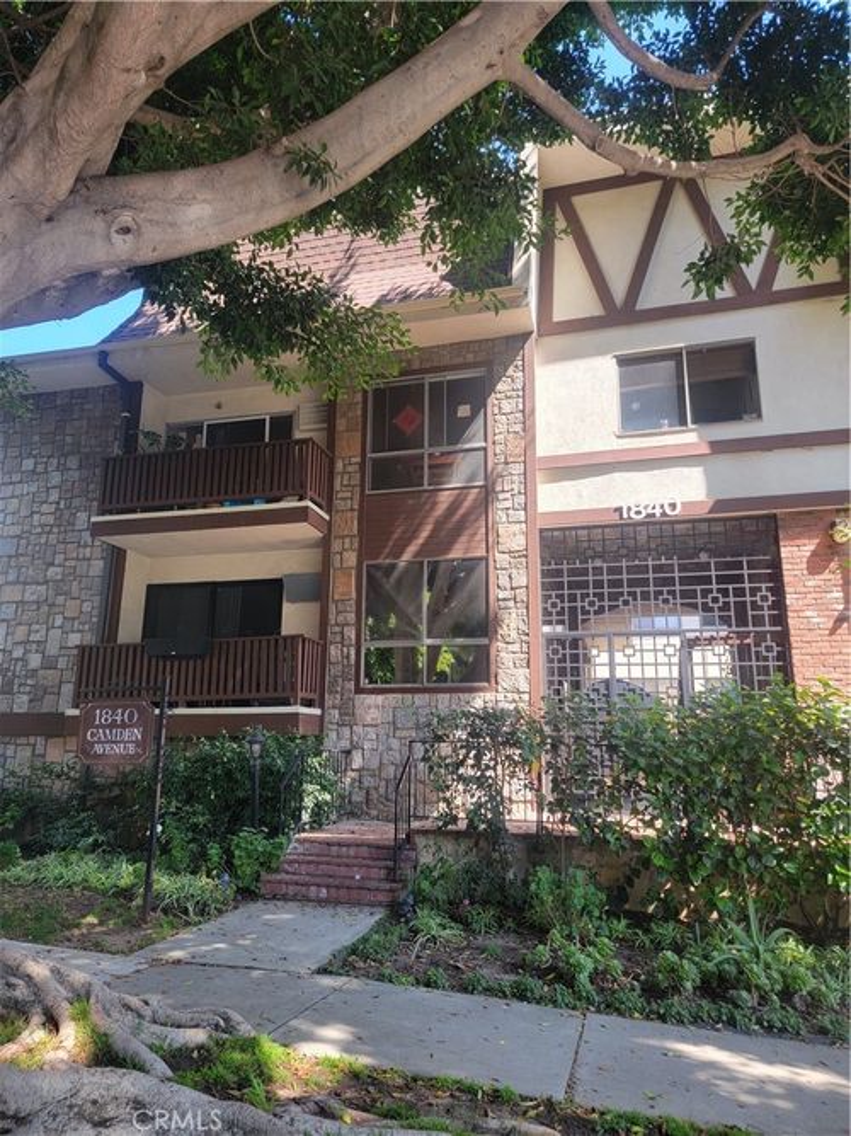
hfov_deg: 56.8
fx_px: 787
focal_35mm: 24
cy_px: 568
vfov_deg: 71.6
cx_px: 426
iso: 25
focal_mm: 6.7
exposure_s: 1/120
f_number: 1.8
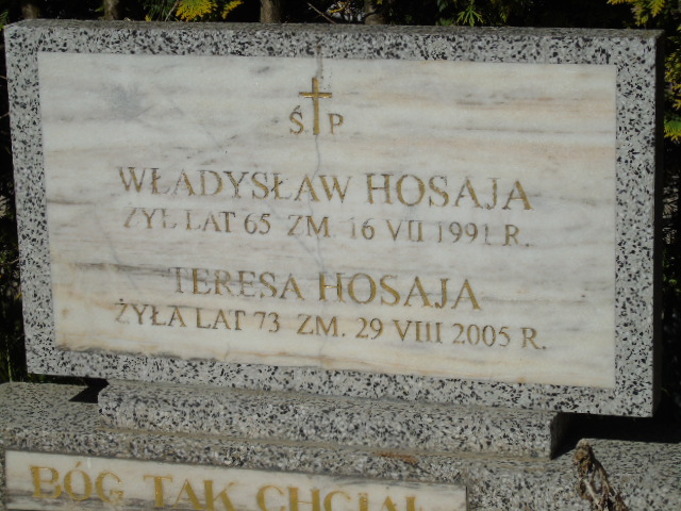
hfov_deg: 18.2
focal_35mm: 108
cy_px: 256
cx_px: 340
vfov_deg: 13.7
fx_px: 2125
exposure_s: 1/1000
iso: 80
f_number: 6.1
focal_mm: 19
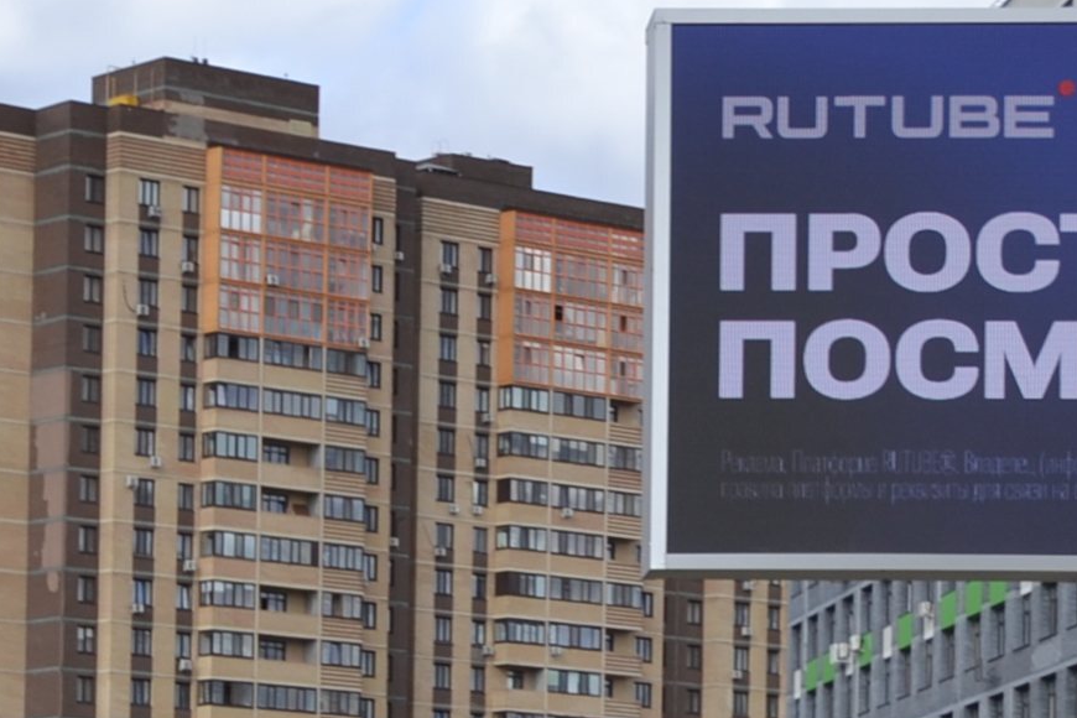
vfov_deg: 9.3
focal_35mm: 143
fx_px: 4278
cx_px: -204
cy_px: 1086
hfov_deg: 13.9
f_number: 7.1
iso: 100
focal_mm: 24
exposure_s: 1/200
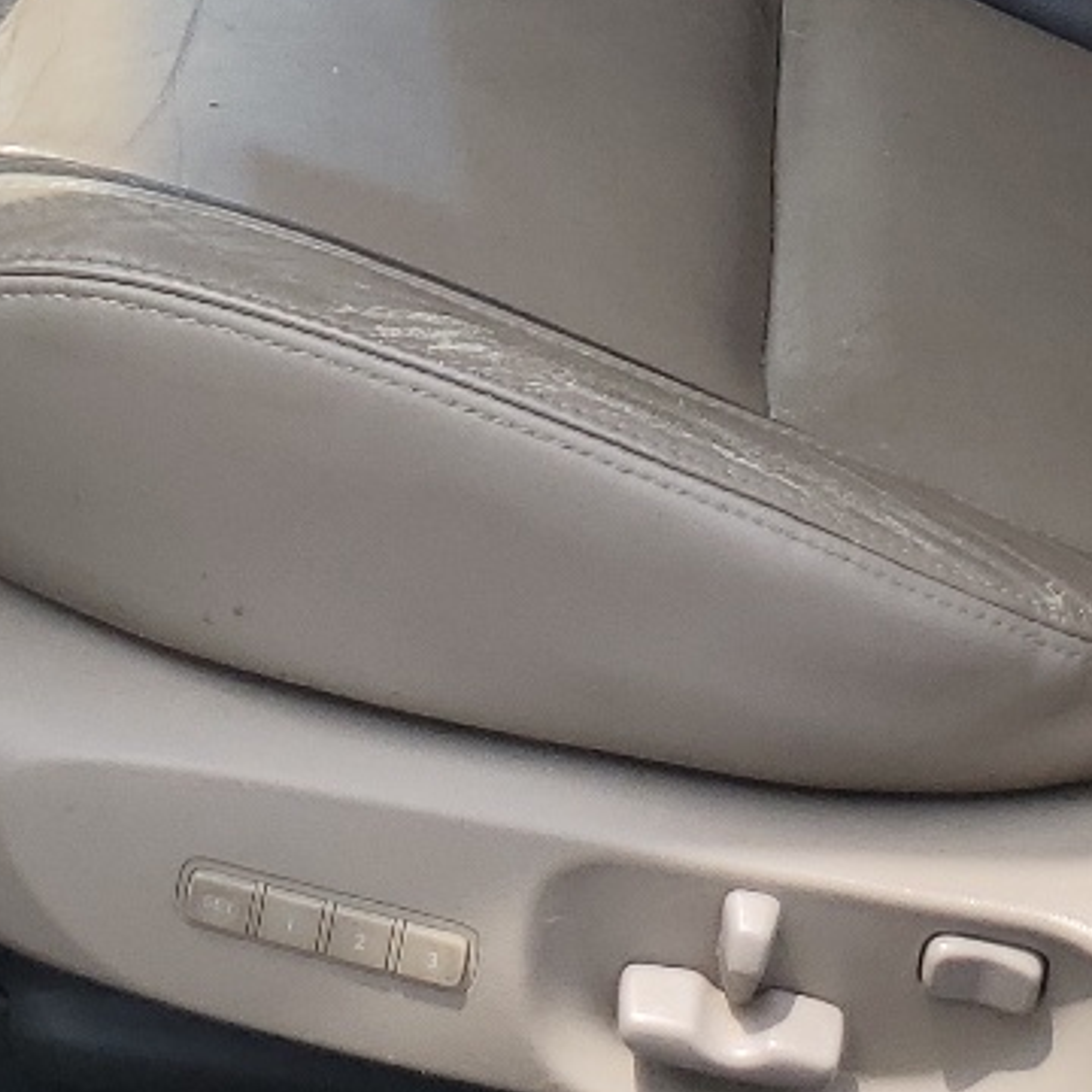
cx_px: 437
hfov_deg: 17.0
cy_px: -652
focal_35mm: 102
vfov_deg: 15.4
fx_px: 3640
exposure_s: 1/1667
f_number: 1.5
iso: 50
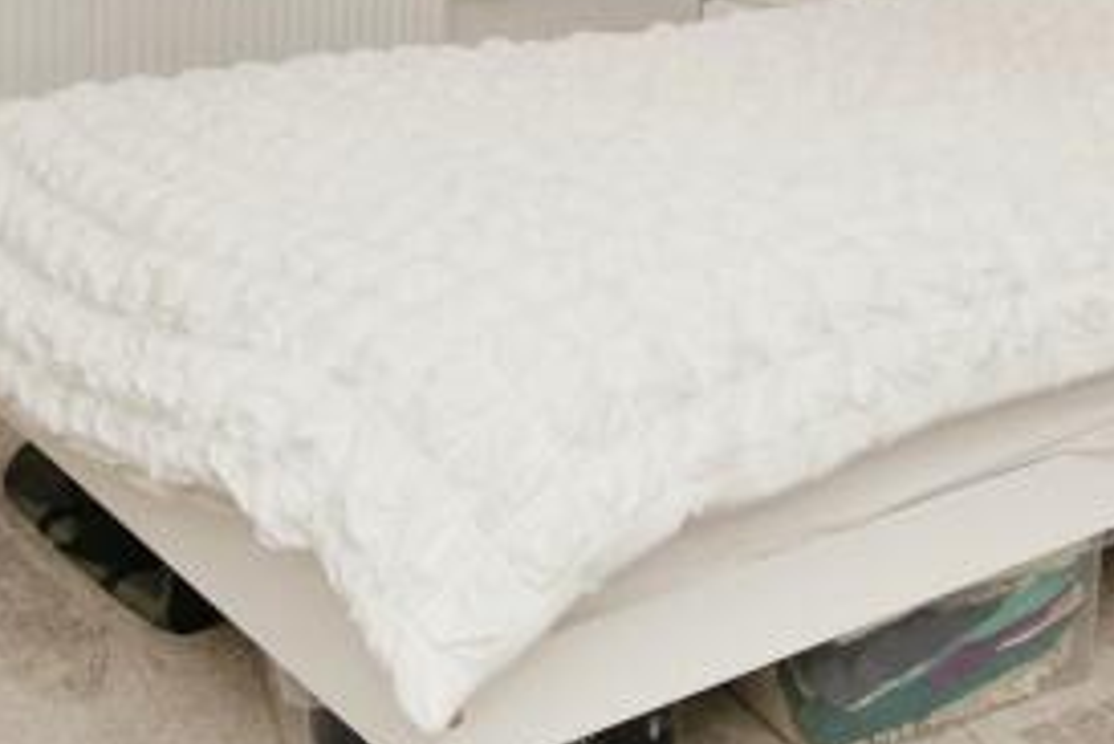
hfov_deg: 33.8
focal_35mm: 56
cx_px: 996
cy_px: -165
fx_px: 1734
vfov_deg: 22.2
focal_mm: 10
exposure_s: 1/60
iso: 400
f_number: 8
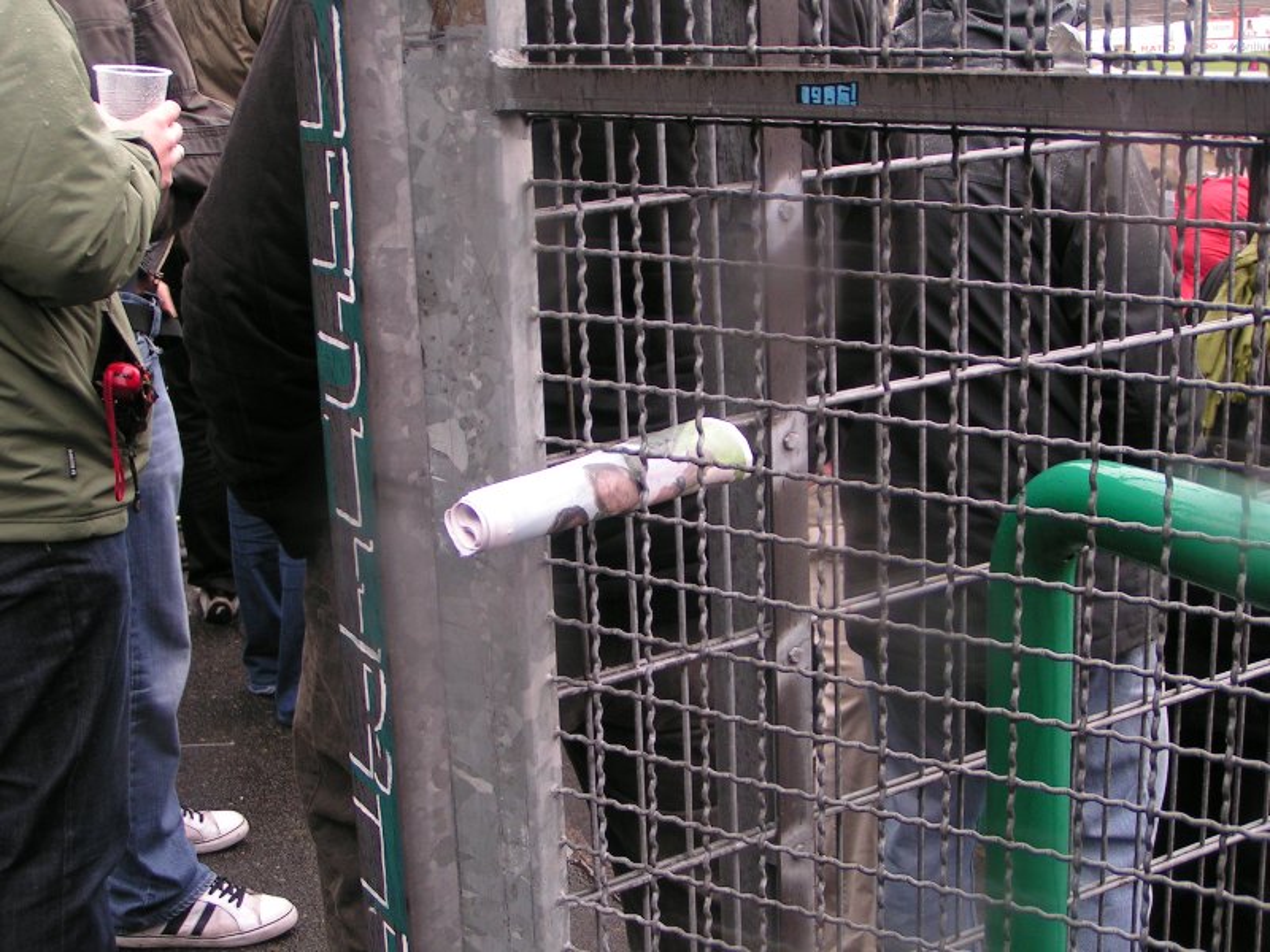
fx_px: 1798
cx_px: 635
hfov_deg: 38.9
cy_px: 476
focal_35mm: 49
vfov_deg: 29.7
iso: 50
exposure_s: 1/50
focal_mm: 7.6
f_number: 2.8
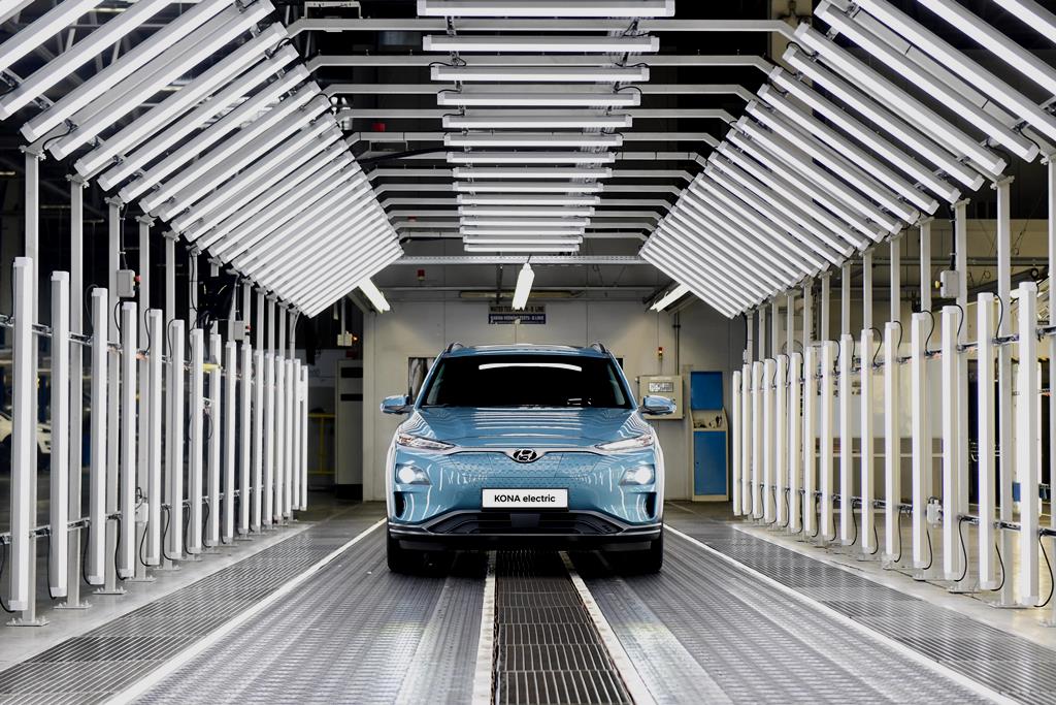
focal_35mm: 70
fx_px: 2053
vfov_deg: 19.5
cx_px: 528
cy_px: 352
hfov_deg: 28.8
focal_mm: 70
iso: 1250
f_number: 4
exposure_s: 1/500
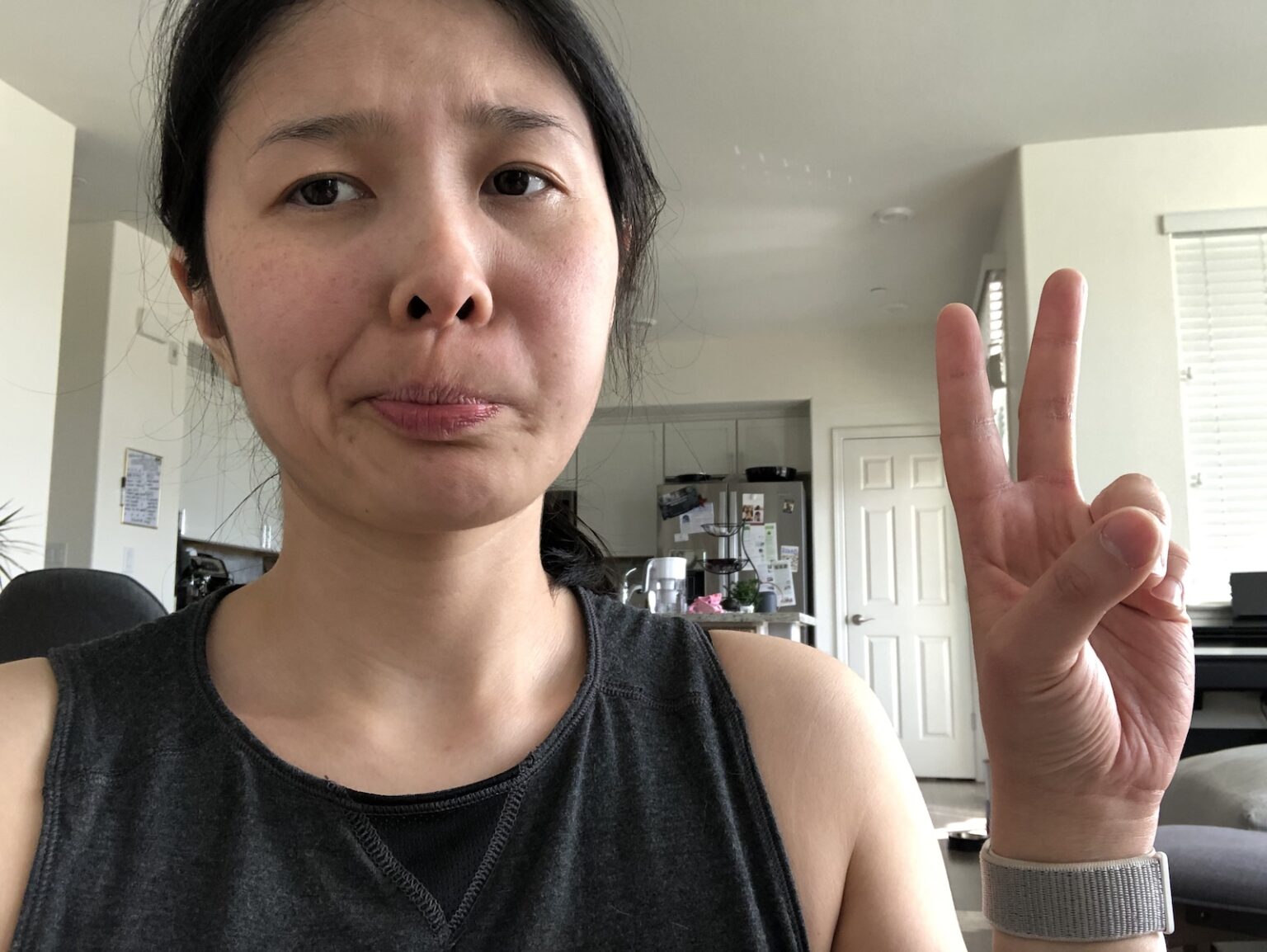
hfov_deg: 56.8
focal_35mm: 32
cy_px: 476
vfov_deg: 44.2
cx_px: 634
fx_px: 1172
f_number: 2.2
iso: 125
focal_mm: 2.87
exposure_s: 1/120
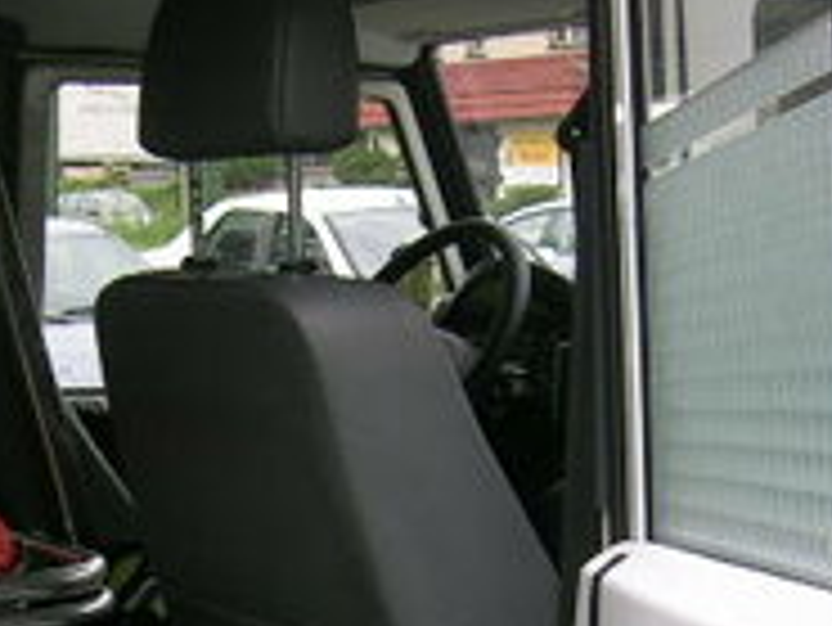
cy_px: 640
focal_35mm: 85
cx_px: 333
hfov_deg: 23.0
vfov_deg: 17.0
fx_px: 2044
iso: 50
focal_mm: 5.4
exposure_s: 1/251
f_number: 2.8
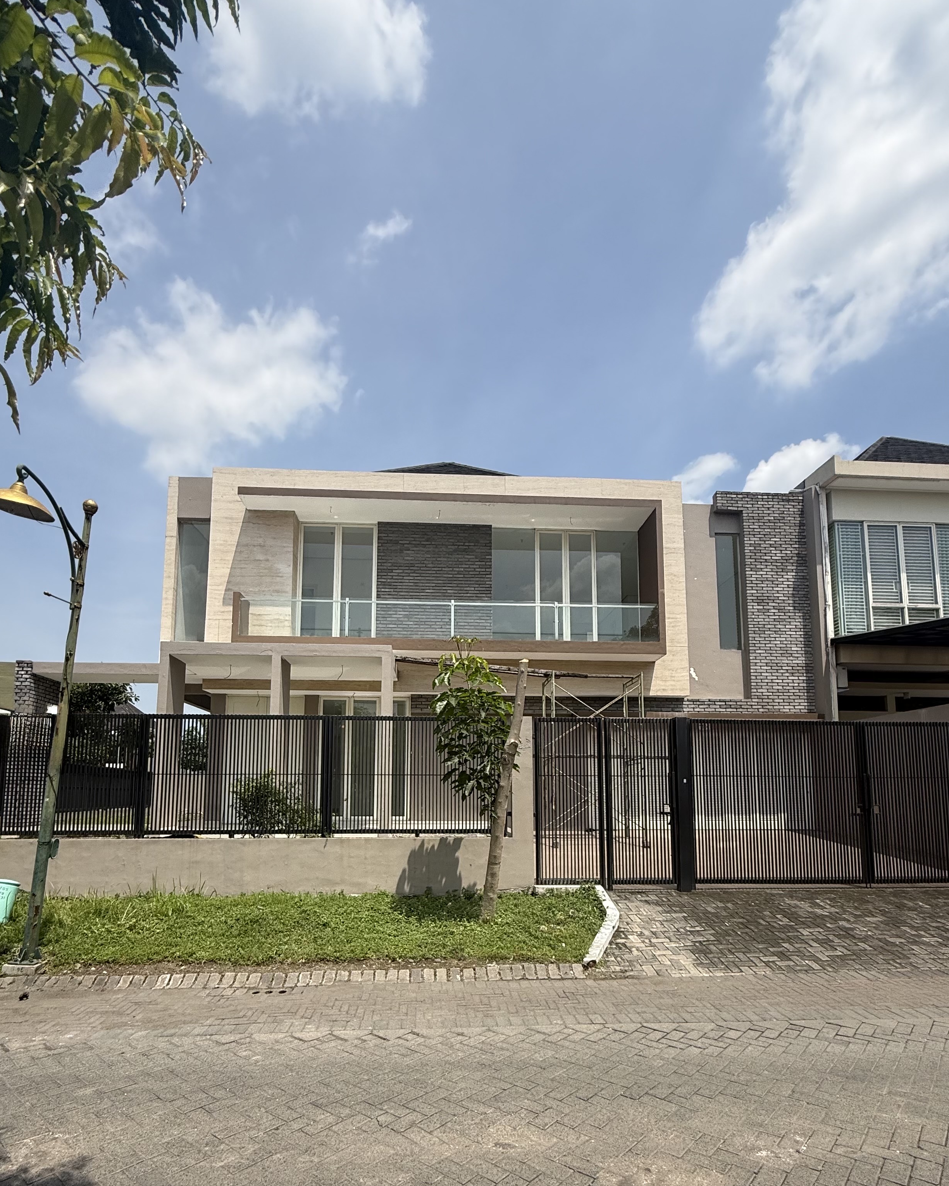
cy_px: 734
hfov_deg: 73.8
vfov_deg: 84.9
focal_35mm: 18
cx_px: 467
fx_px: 632
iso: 50
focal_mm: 2.22
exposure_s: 1/2320
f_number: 2.2
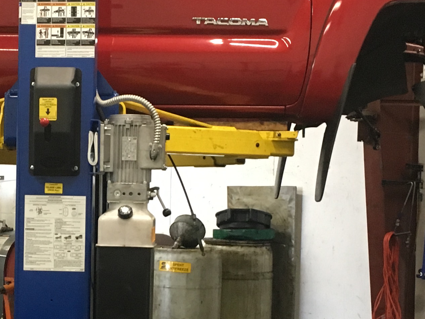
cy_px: 229
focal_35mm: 92
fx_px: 1129
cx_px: 55
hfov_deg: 20.9
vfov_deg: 16.0
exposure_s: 1/24
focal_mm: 4.15
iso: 200
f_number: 2.2
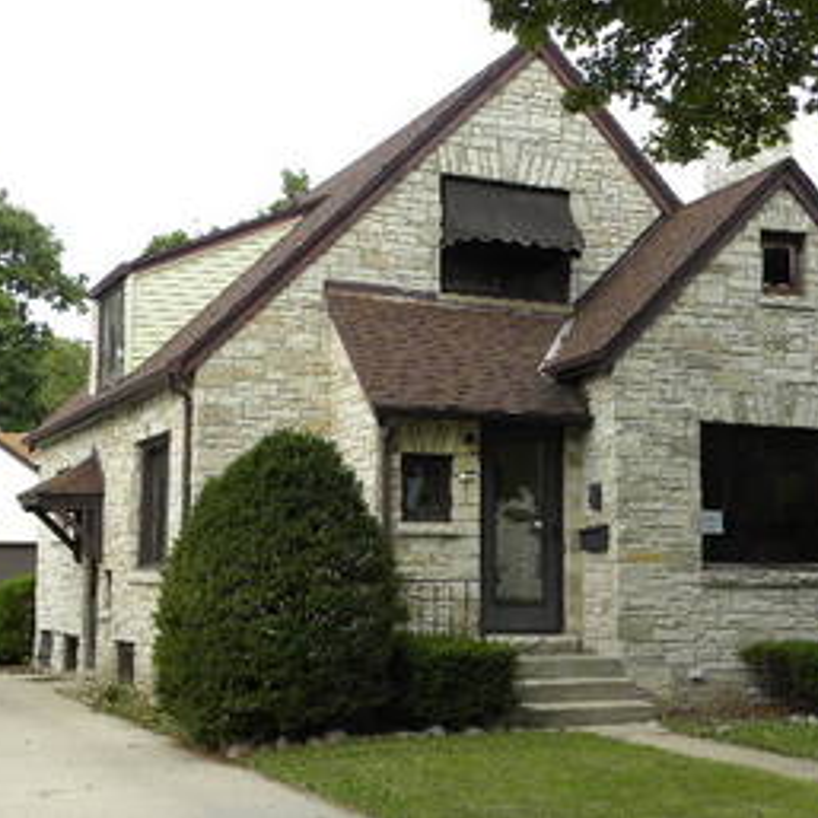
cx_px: 449
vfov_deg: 27.7
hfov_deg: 27.7
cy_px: 407
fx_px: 1658
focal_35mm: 62
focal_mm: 9.2
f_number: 4
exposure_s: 1/164
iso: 64
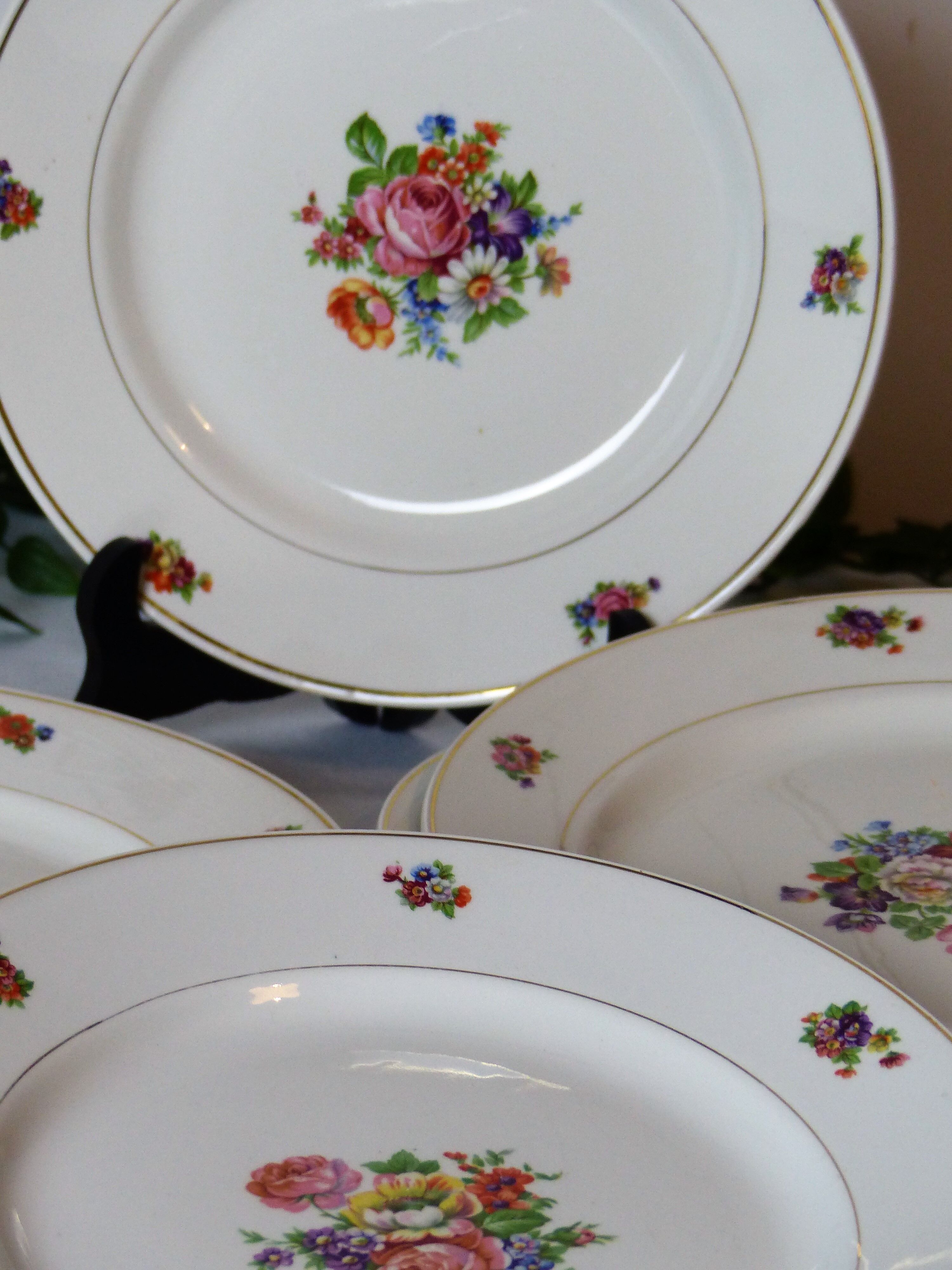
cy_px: 635
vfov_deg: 16.6
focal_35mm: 119
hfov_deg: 12.5
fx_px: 4364
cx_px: 476
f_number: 2.8
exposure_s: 1/60
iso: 250
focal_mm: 19.6
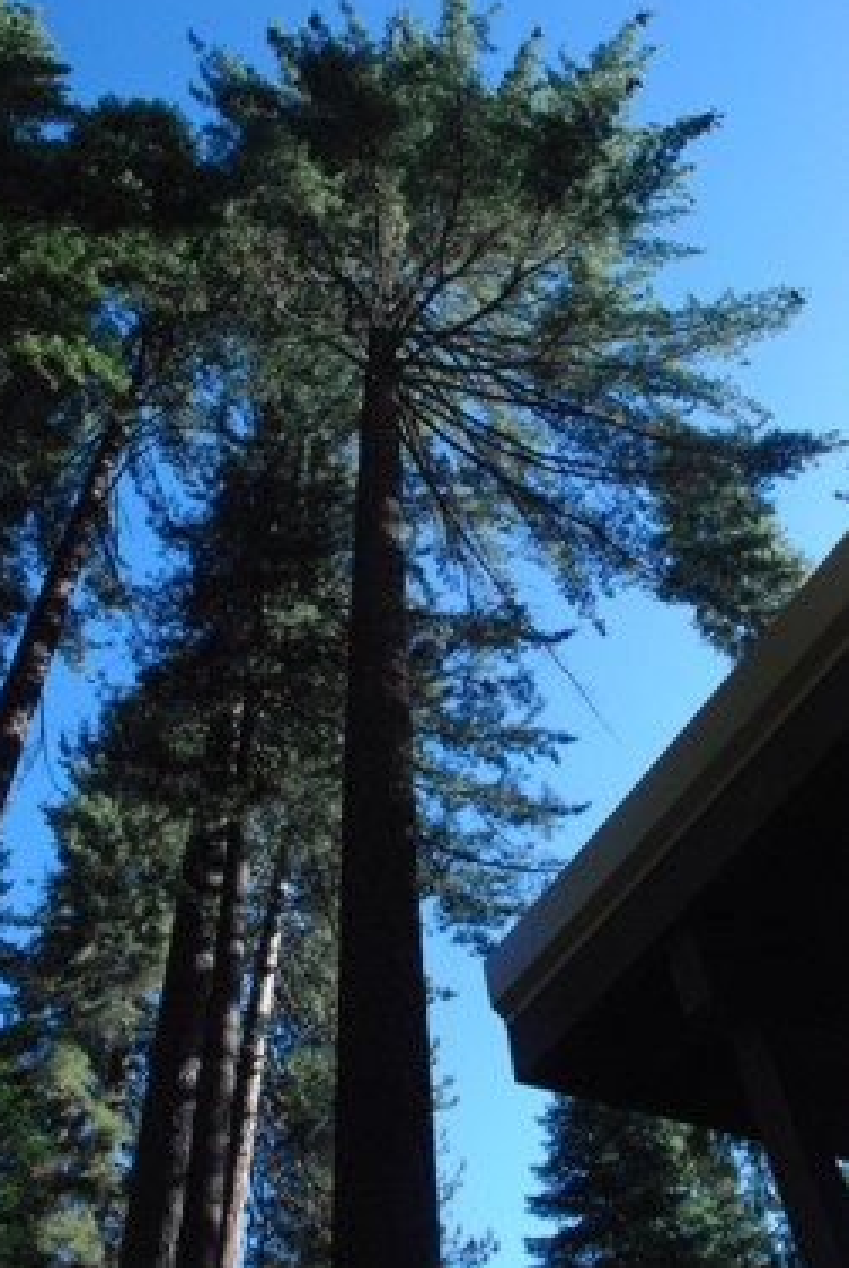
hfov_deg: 42.4
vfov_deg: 60.2
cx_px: 414
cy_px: 617
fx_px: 1094
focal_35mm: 31
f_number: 6.3
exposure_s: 1/1000
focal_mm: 20
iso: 1600
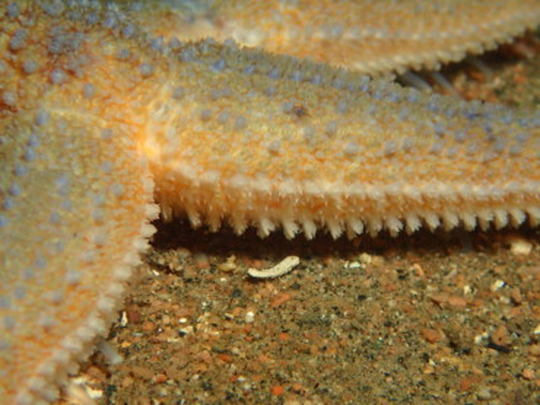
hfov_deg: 23.0
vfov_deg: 17.4
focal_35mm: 85
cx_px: 270
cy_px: 202
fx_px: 1327
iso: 200
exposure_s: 1/160
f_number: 6.3
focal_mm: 15.41
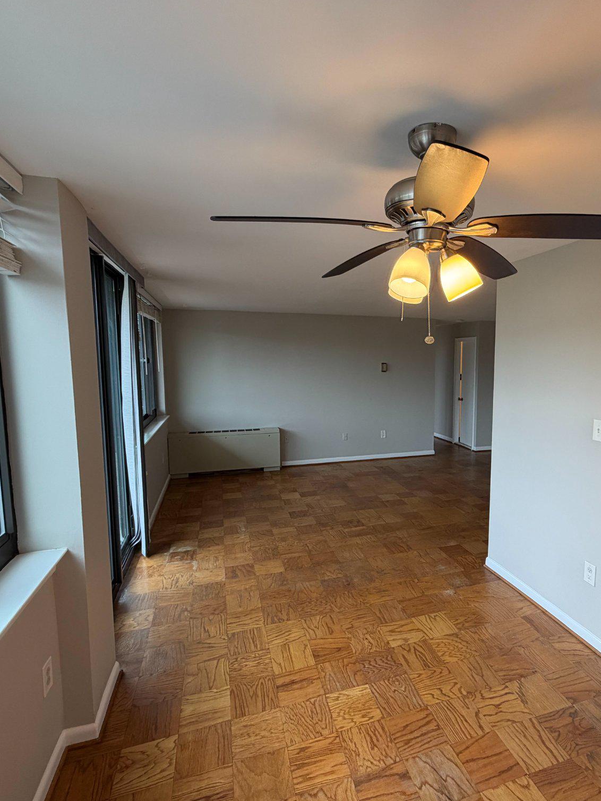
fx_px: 440
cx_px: 374
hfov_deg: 67.7
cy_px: 405
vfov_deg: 84.7
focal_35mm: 19
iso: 125
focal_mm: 2.22
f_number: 2.2
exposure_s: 1/120
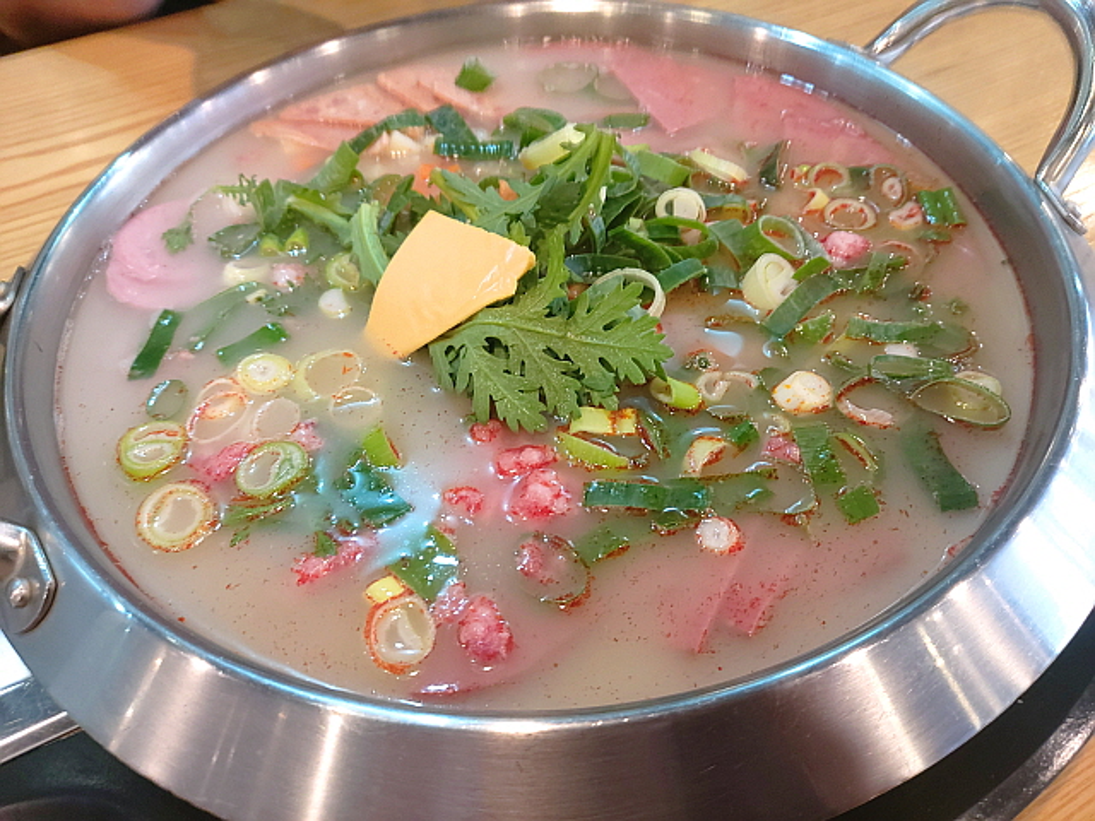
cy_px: 410
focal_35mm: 25
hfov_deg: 69.4
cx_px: 548
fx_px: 791
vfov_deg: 54.9
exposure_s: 1/30
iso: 200
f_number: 2
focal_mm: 4.58
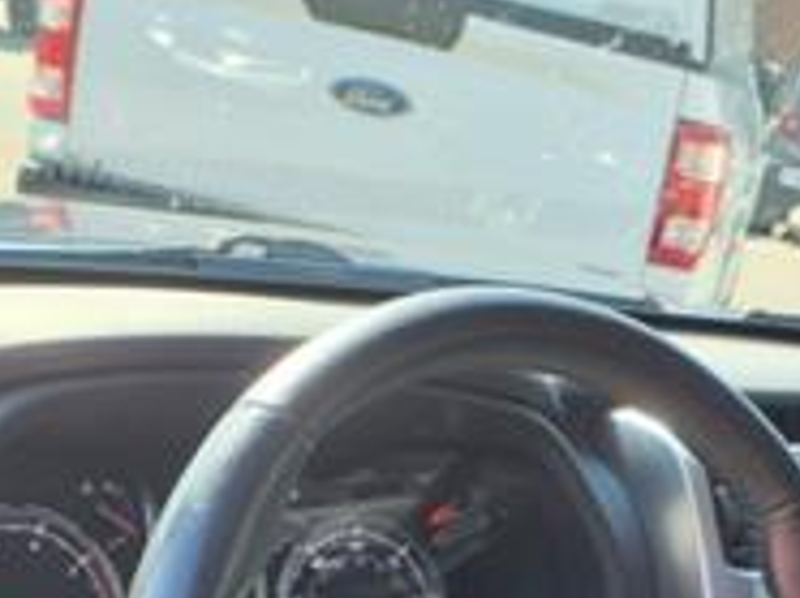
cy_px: 916
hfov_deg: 21.0
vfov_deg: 14.7
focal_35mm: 93
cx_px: 542
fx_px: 2147
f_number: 1.9
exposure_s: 1/167
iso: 40
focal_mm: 3.58
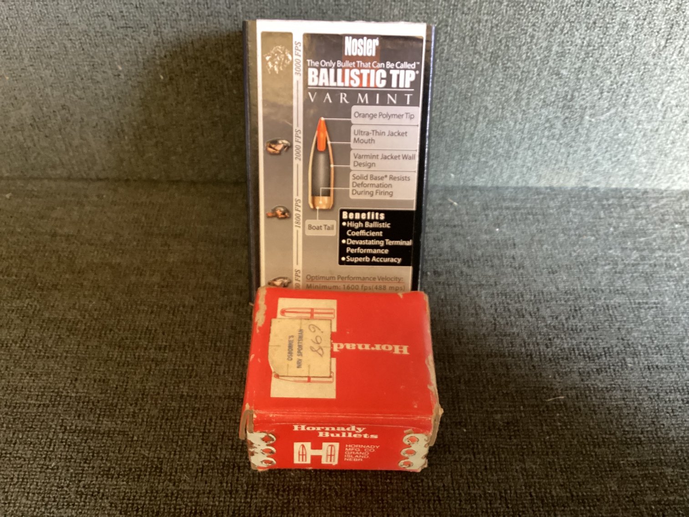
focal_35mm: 31
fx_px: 617
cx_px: 344
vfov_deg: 45.4
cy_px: 258
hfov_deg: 58.3
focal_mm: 3.3
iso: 400
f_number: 2.4
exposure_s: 1/25
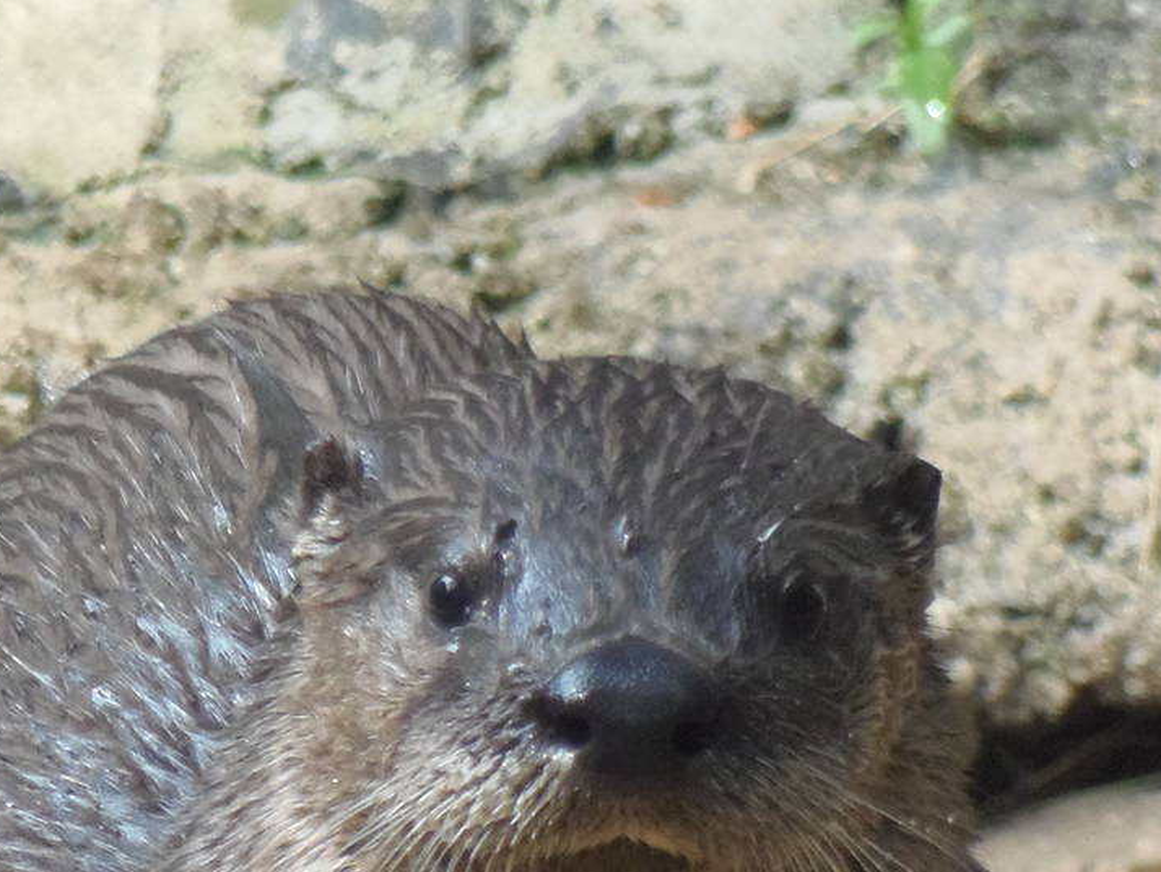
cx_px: 446
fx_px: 64921
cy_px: 911
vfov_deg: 0.8
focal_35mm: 1935
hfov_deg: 1.0
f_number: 5.7
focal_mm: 154.8
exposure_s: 1/160
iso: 400
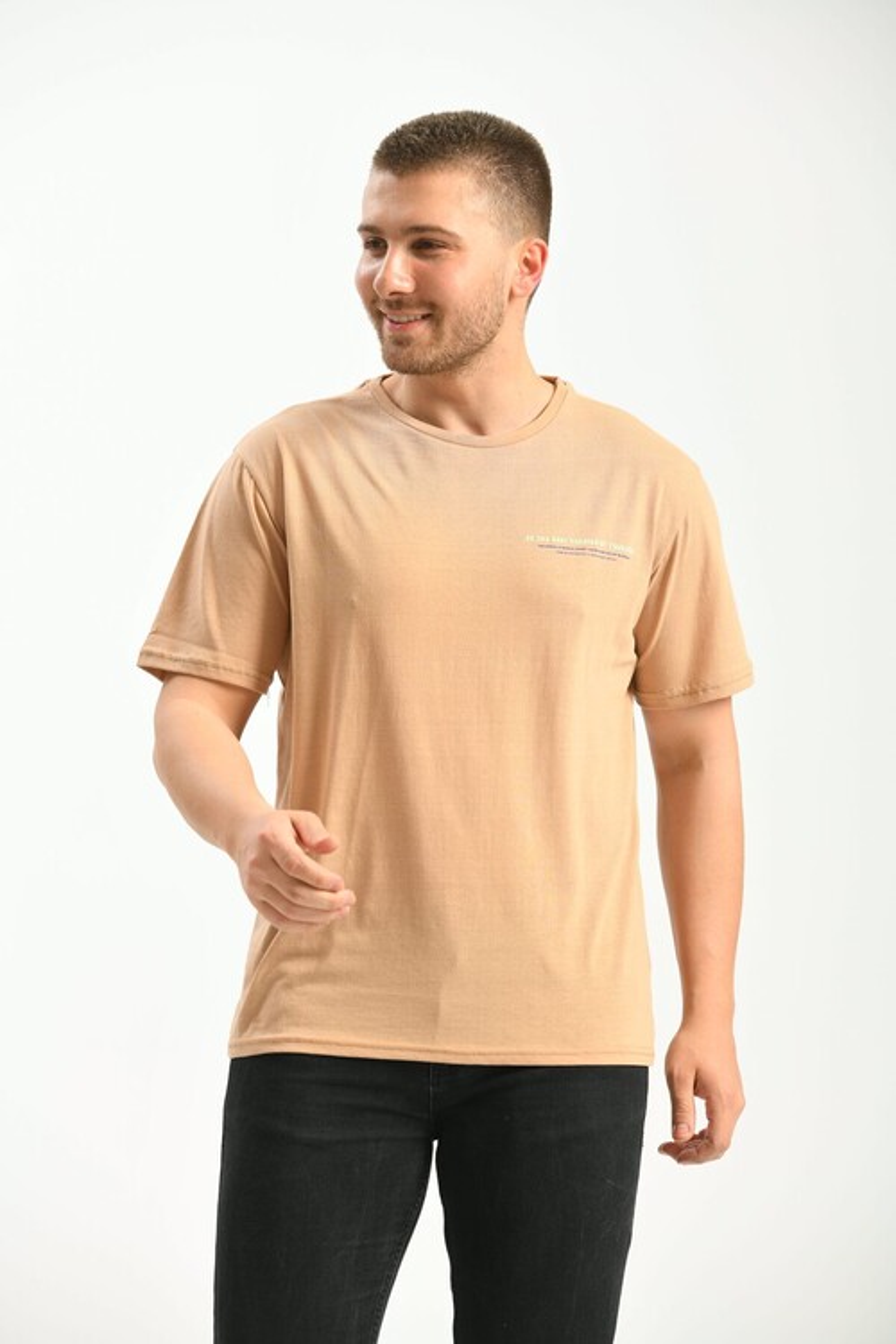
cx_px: 448
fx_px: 5040
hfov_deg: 10.2
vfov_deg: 15.2
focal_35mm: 135
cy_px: 672
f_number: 5.6
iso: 100
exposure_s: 1/160
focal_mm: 135
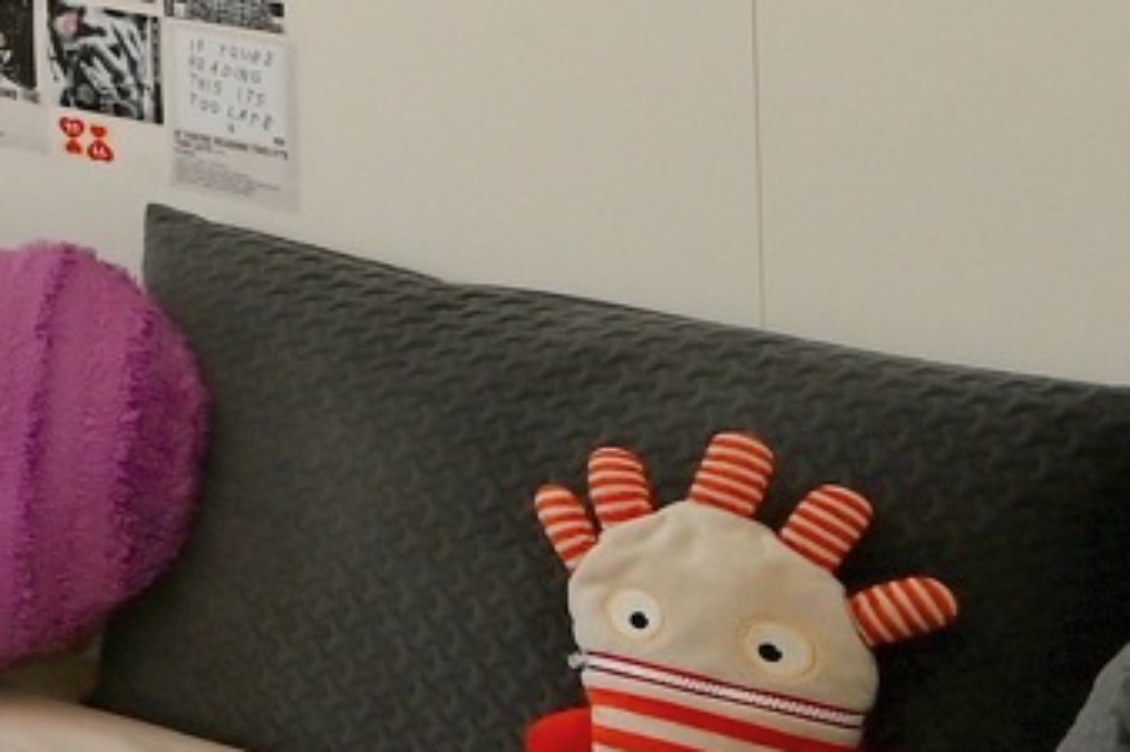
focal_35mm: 106
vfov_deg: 11.6
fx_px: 3325
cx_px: -2511
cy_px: -737
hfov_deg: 10.5
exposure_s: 1/80
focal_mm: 14
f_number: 5
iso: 200
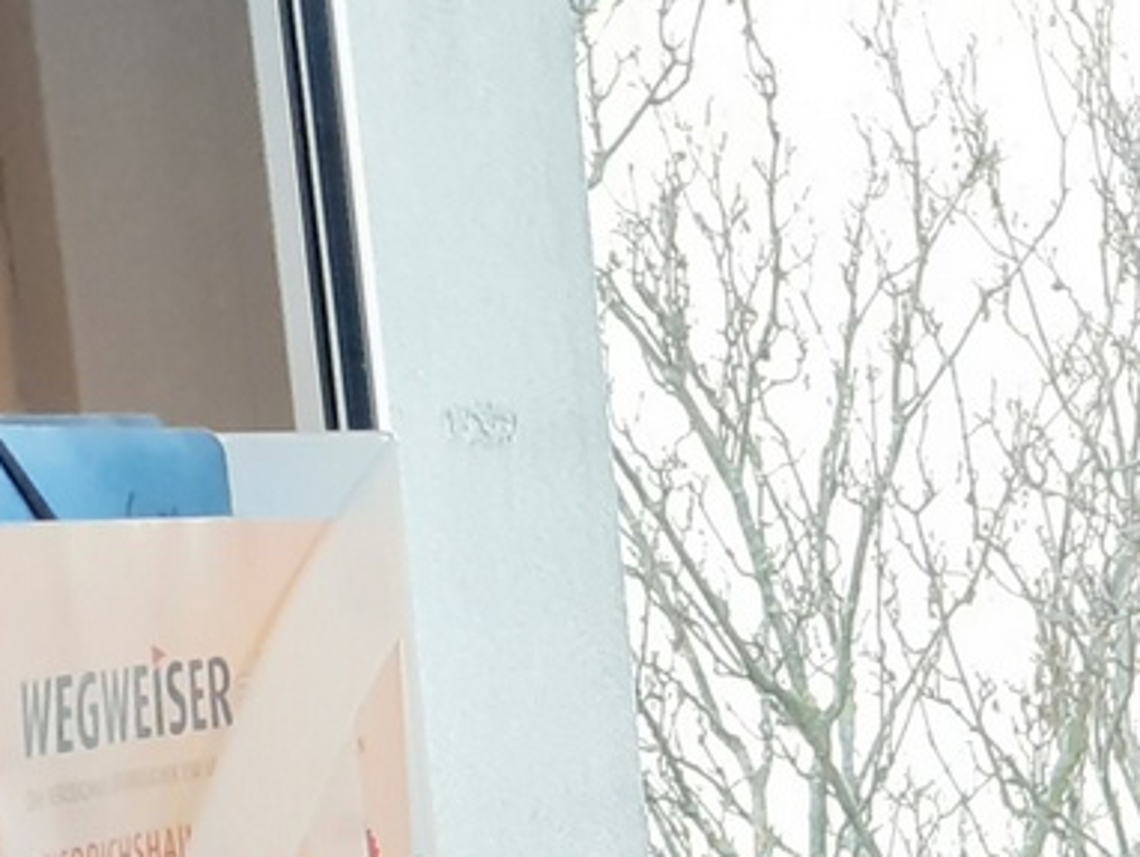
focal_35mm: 113
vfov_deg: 12.6
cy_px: 1206
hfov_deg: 14.8
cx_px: 2152
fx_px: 3724
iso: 160
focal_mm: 3.6
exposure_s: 1/50
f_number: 1.9
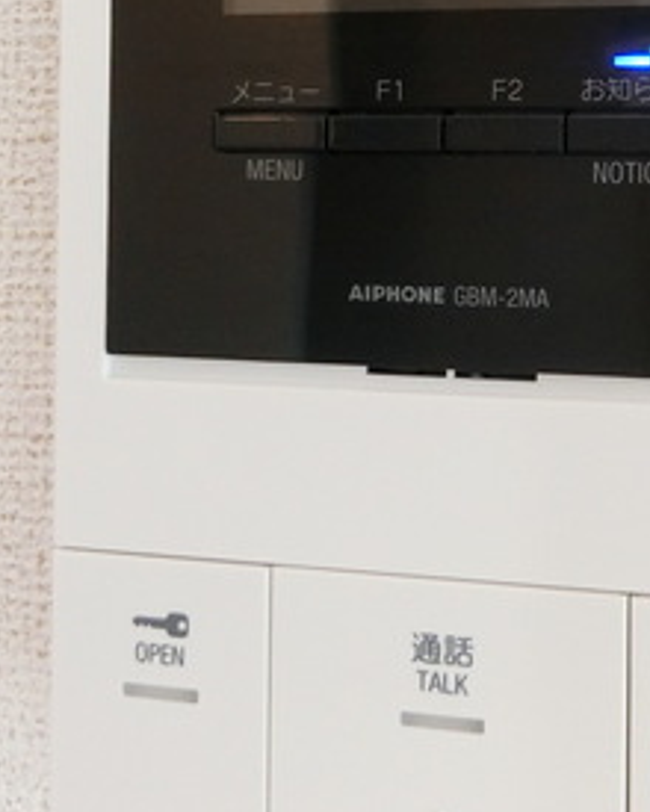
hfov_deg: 27.3
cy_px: 148
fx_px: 1299
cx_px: 555
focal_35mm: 54
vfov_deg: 33.6
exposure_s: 1/80
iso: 400
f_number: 2.7
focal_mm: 4.06
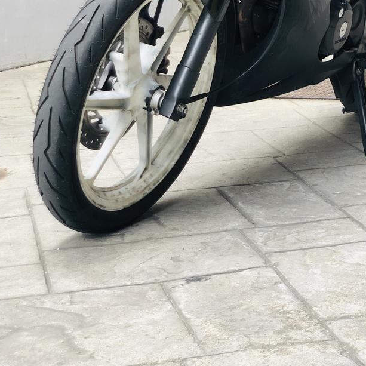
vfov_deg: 17.6
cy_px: -14
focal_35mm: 96
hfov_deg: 18.0
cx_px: 268
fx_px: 1148
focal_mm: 6
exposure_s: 1/60
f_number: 2.4
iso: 16
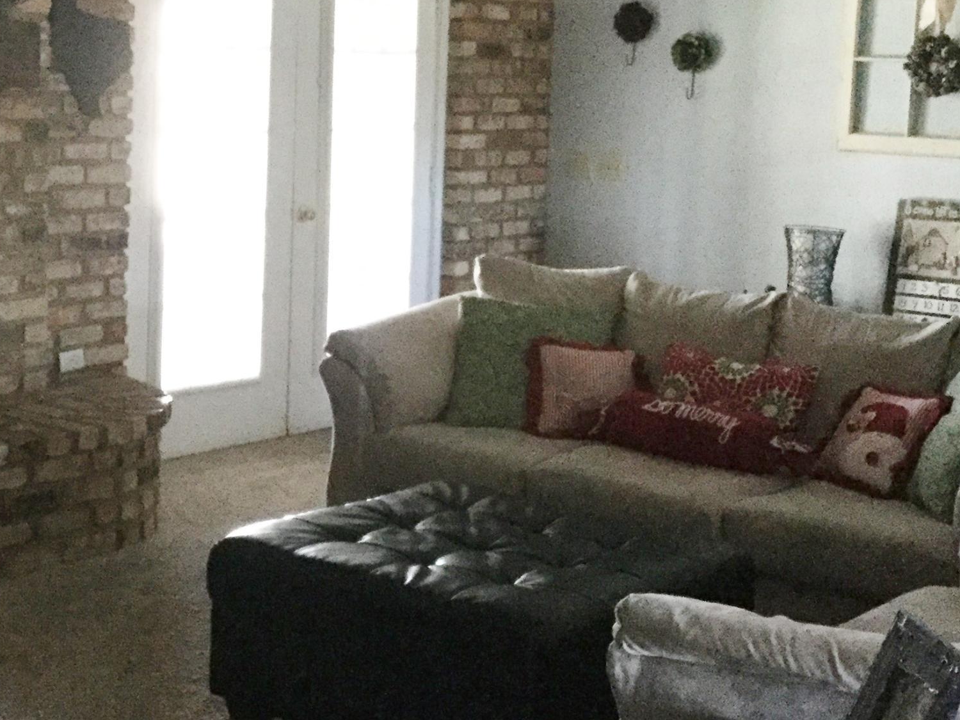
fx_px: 1719
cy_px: 243
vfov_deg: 23.5
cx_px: 234
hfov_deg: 30.6
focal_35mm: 62
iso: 320
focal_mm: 3.3
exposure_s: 1/15
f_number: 2.4
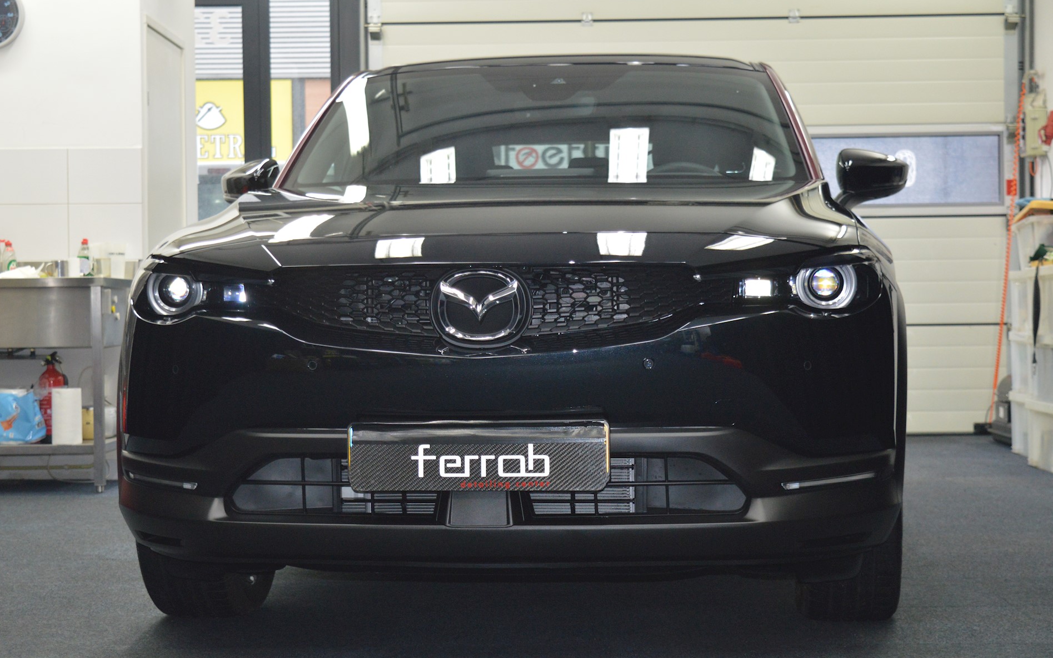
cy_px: 350
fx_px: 1866
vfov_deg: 20.0
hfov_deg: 31.5
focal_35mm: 65
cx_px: 529
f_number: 5
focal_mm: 42
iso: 1100
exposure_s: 1/60
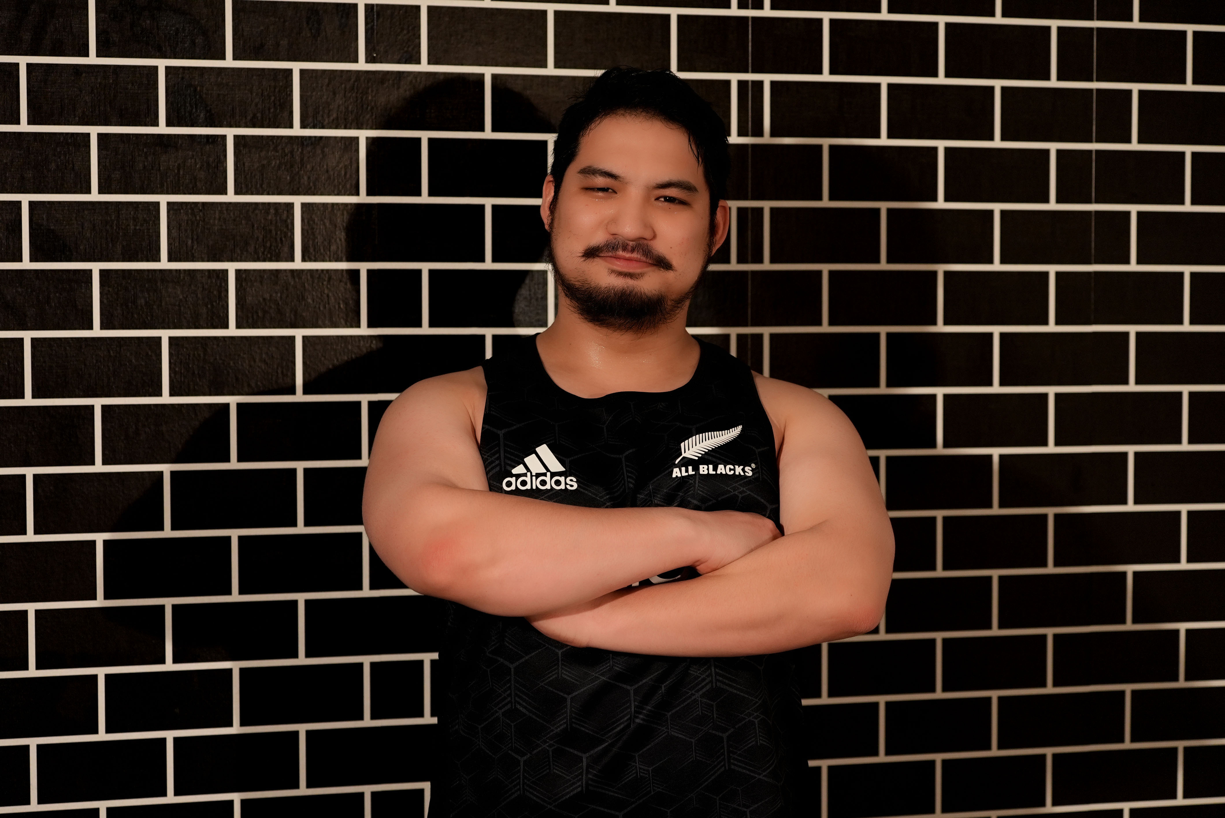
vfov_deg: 19.5
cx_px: 612
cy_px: 409
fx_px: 2383
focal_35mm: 70
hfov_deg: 28.8
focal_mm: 70
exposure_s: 1/160
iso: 1000
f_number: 4
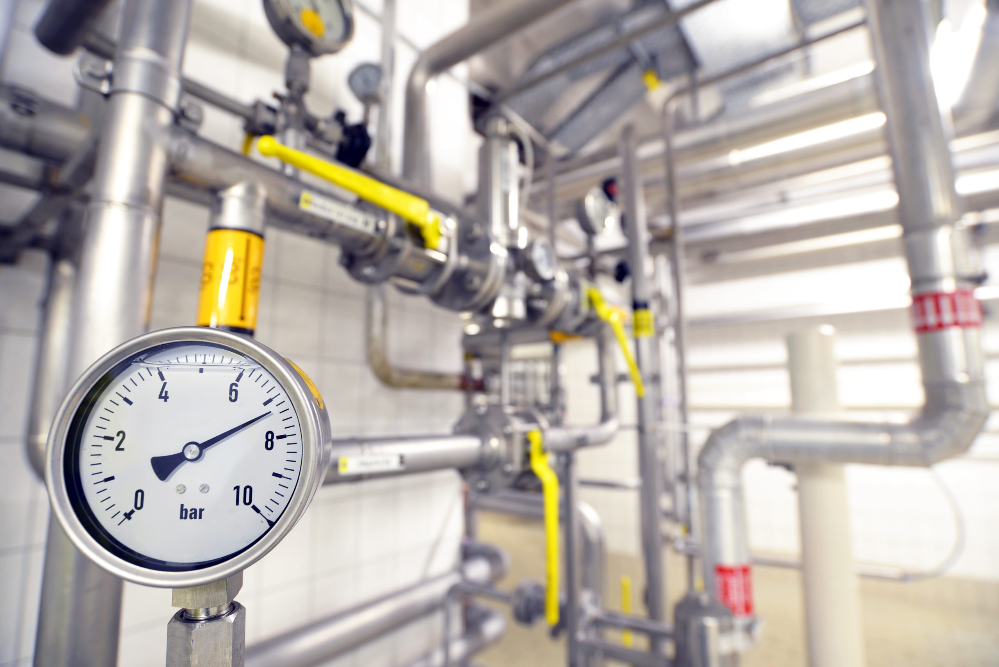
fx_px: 500
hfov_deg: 90.0
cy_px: 334
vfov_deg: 67.4
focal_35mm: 18
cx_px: 500
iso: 200
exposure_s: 1/5
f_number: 4
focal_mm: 18
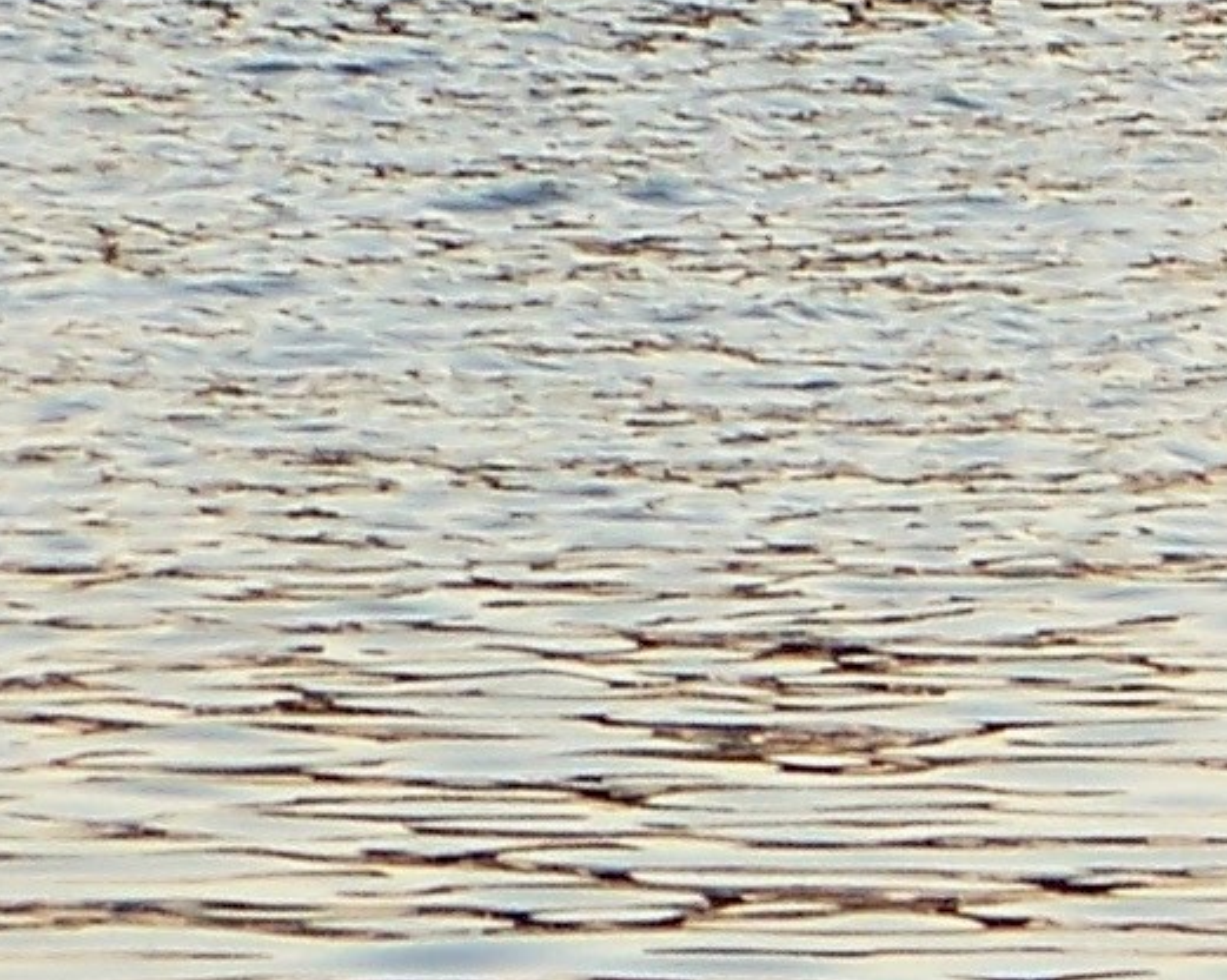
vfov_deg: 1.1
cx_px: 951
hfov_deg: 1.4
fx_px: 51963
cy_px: -996
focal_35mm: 1432
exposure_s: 1/125
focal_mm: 37.4
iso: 65
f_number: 3.6
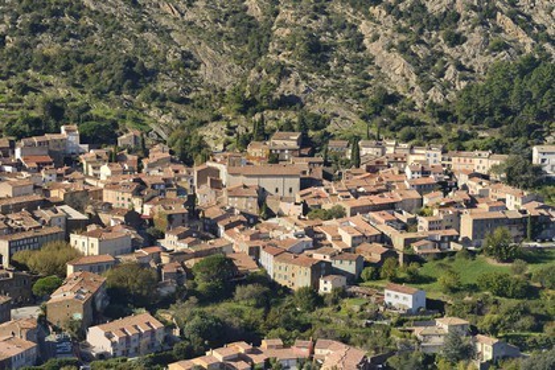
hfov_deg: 18.3
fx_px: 1727
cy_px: 185
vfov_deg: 12.2
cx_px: 278
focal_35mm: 112
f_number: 11
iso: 800
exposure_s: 1/1250
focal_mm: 112
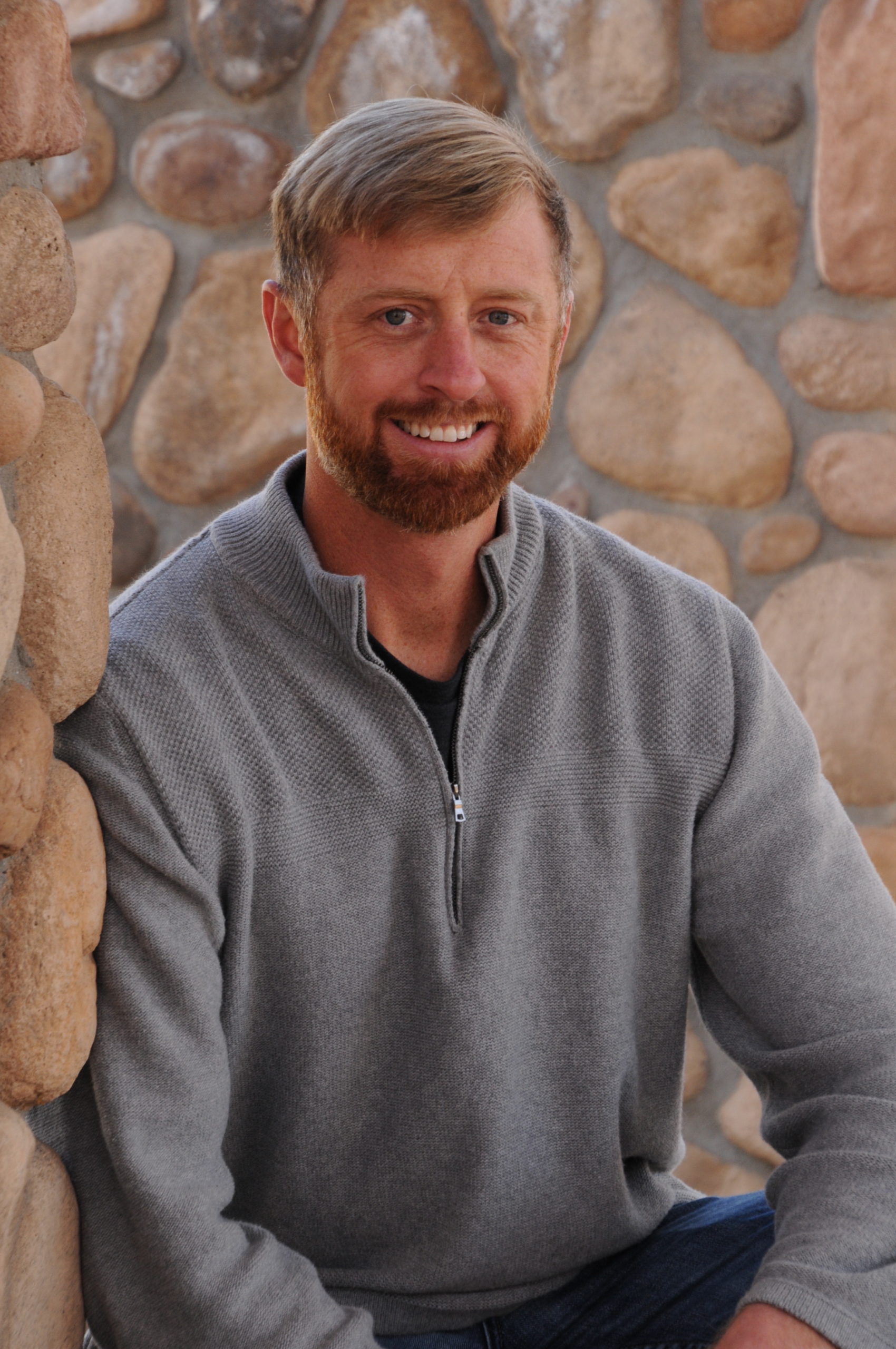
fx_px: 6176
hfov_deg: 8.3
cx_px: 448
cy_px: 674
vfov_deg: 12.5
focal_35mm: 165
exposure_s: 1/80
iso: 400
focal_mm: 110
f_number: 9
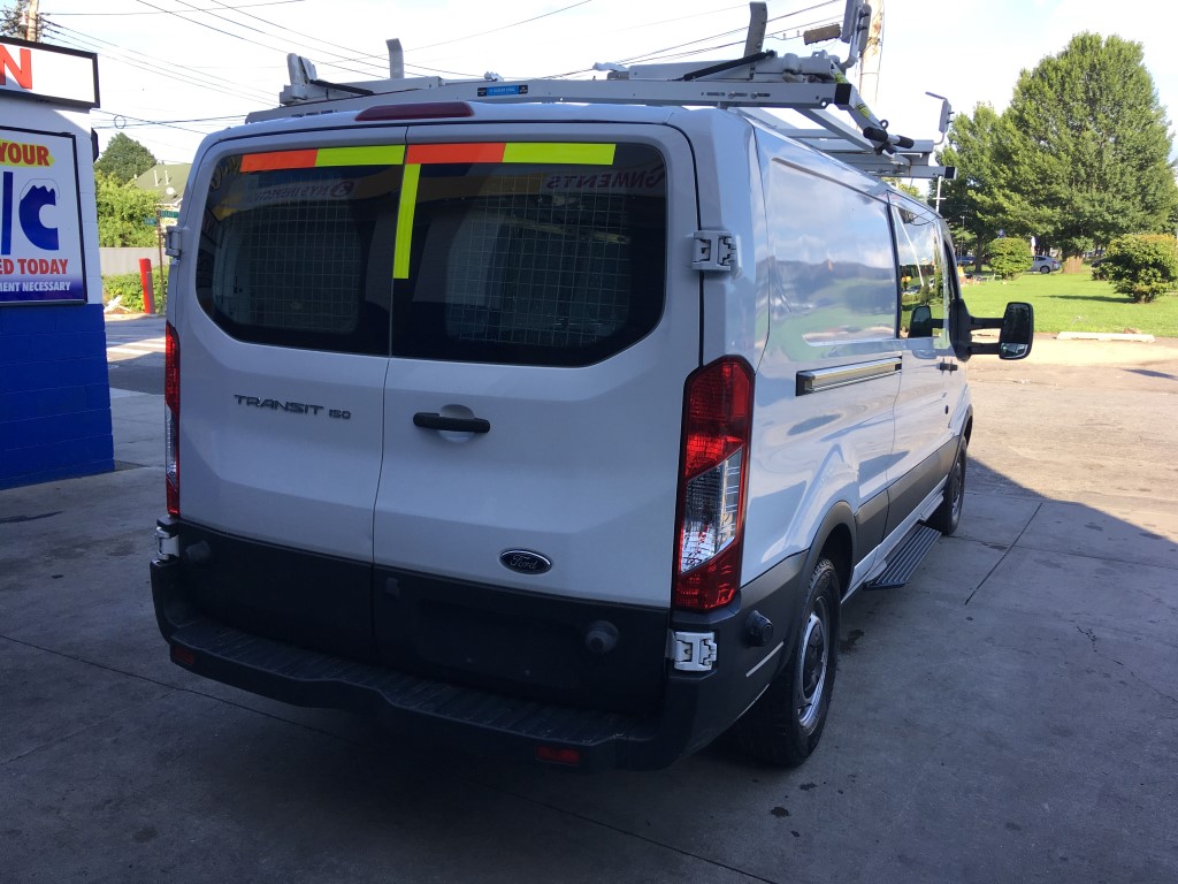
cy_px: 442
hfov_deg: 61.7
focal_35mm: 29
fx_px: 987
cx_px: 589
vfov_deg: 48.2
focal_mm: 4.15
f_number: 2.2
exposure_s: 1/384
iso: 25
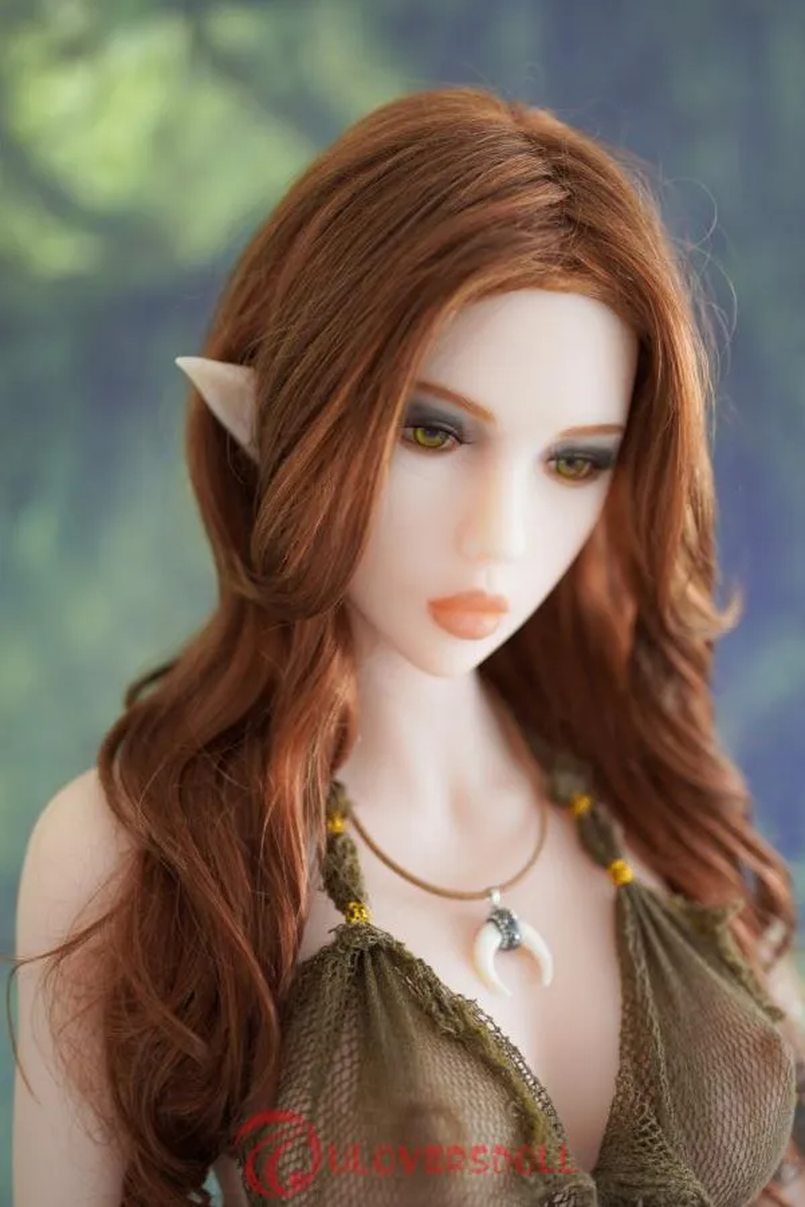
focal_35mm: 50
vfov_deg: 39.6
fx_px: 1677
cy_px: 604
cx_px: 402
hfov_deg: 27.0
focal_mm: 50
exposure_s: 1/30
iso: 100
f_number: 1.4
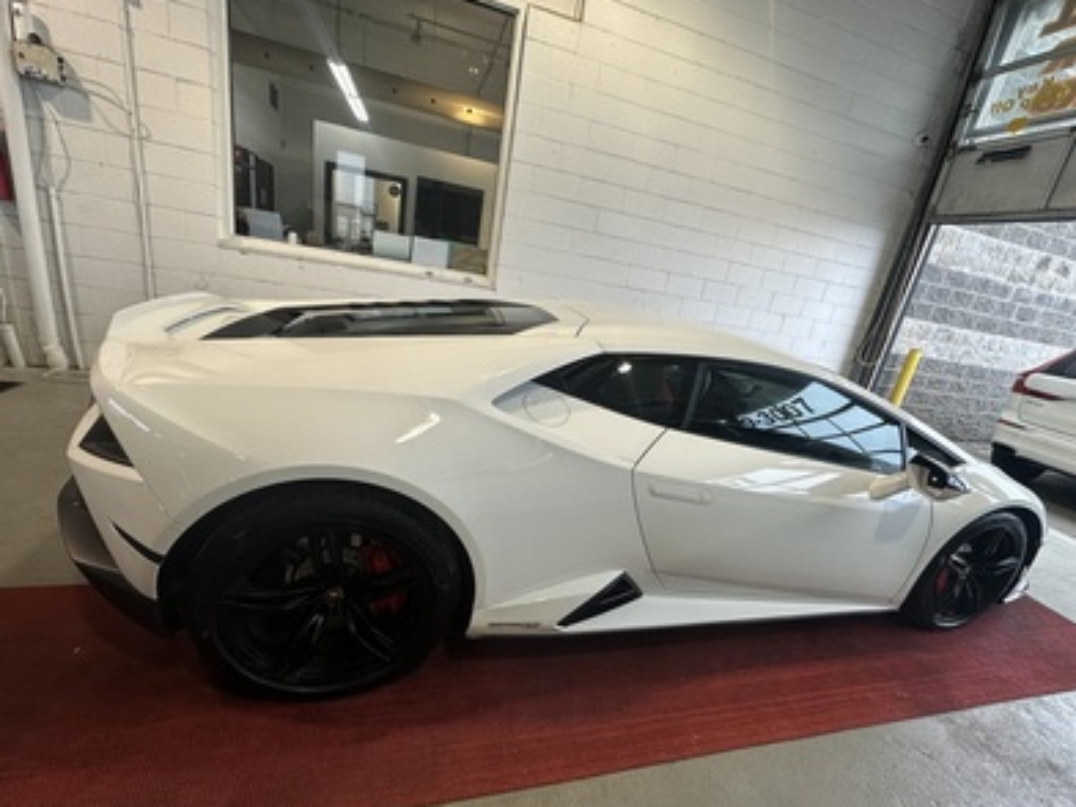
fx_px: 466
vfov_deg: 81.7
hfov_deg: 98.1
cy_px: 419
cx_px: 554
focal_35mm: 15
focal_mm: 2.22
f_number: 2.2
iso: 100
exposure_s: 1/120
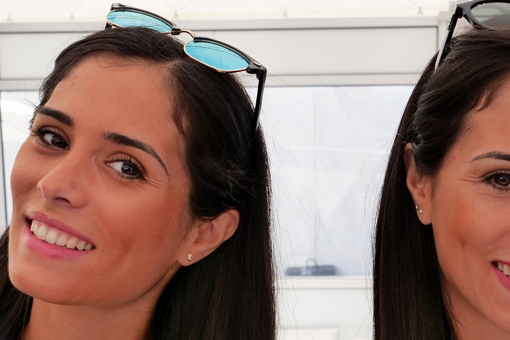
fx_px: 992
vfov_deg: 18.9
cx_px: 302
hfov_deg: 28.8
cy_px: 350
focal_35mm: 70
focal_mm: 17
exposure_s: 1/250
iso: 800
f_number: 5
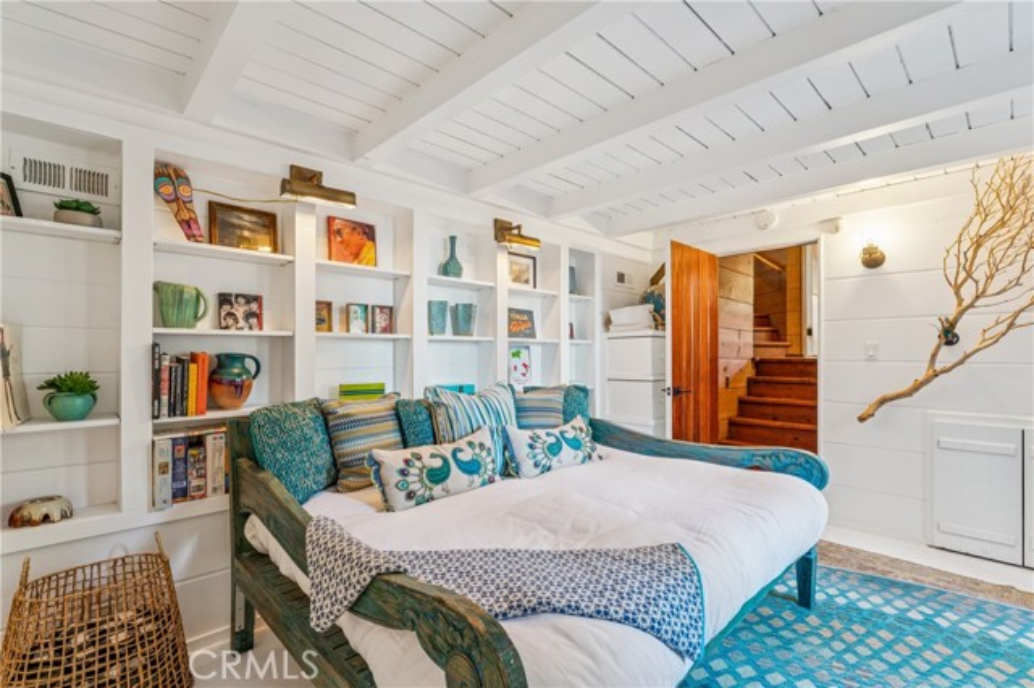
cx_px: 517
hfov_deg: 95.0
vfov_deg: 72.0
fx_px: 474
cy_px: 344
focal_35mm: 16
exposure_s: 1.3
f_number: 13
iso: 100
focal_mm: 16.5
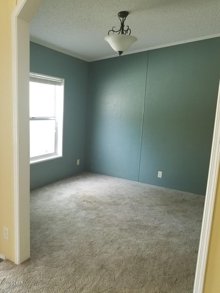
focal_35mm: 26
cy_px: 146
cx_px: 110
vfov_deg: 67.3
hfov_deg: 53.1
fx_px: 220
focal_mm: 4.2
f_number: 1.7
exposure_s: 1/60
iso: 200
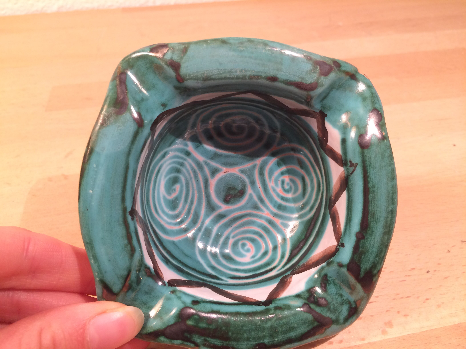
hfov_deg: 61.7
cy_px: 174
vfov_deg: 48.2
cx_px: 233
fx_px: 390
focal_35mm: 29
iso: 100
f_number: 2.2
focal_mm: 4.15
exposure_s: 1/33
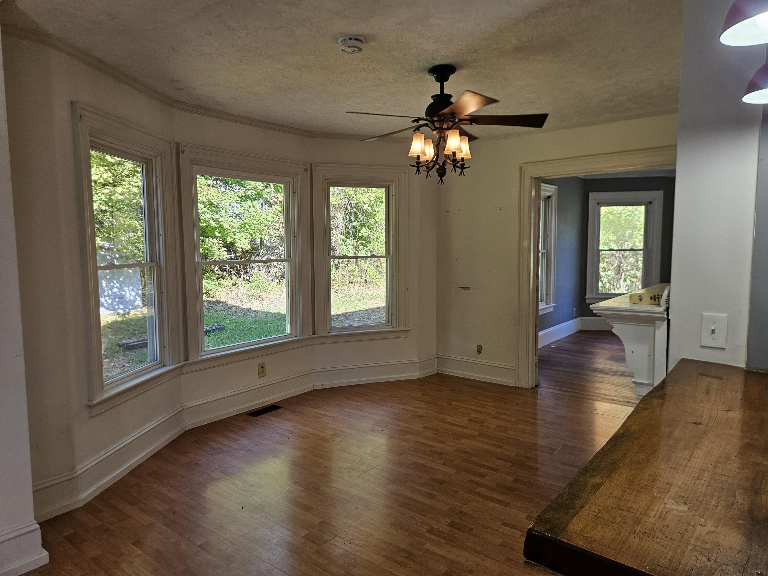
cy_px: 288
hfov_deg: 73.9
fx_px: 510
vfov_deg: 58.9
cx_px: 384
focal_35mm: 23
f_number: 1.8
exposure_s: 1/207
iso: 125
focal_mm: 5.4
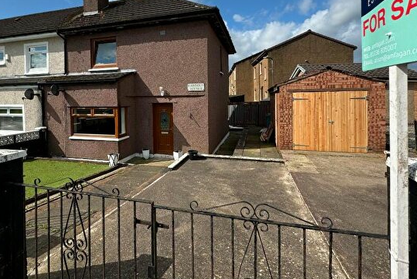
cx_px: 191
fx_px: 220
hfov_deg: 86.7
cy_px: 100
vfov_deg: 63.5
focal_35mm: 19
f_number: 2.2
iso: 50
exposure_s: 1/1567
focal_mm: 2.22
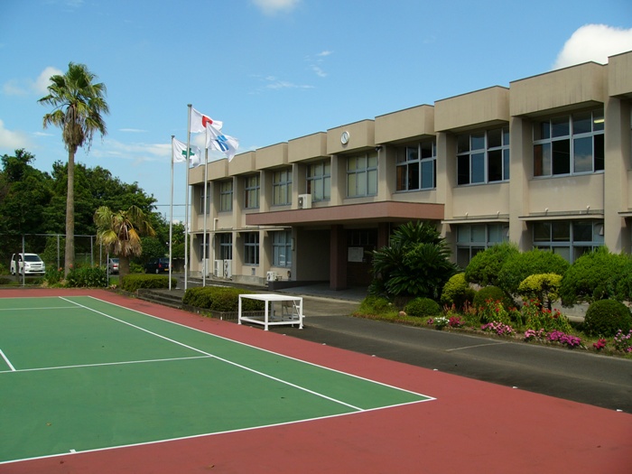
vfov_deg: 39.7
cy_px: 237
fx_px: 657
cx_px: 316
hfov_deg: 51.4
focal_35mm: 36
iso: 50
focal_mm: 6
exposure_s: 1/500
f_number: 4
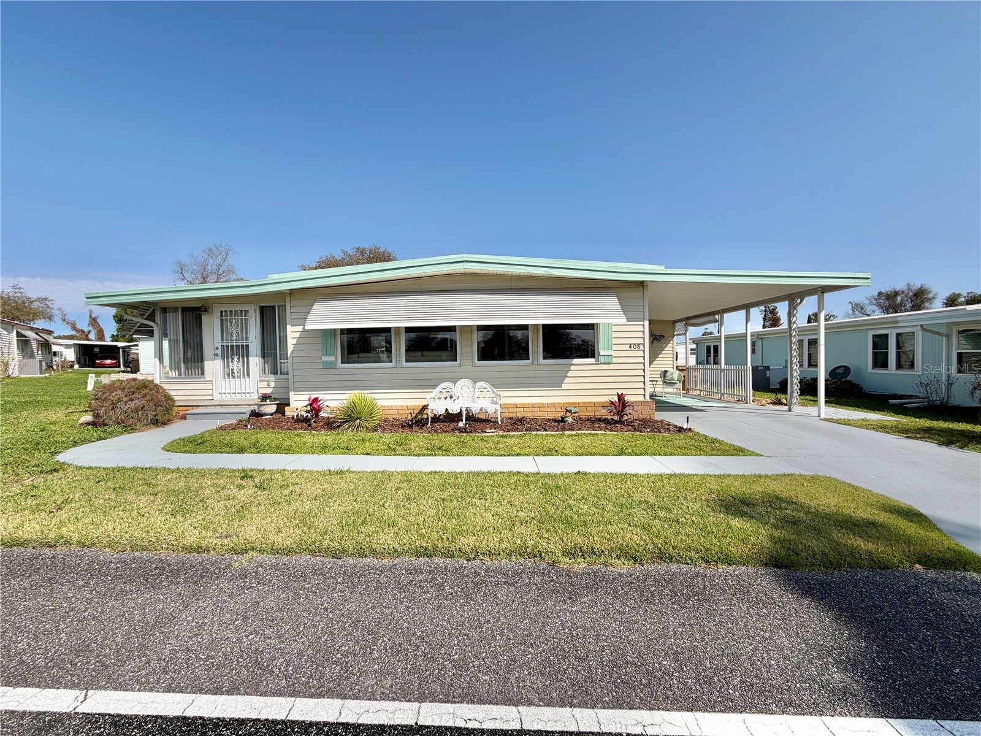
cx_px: 490
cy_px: 368
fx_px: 397
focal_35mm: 14
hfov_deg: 102.1
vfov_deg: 85.7
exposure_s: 1/1050
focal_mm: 2.22
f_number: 2.2
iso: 20
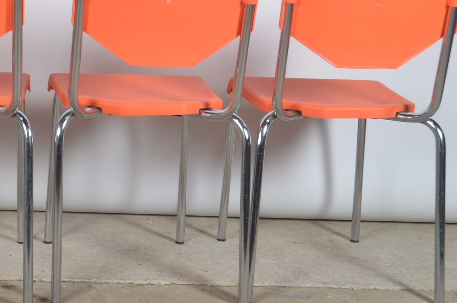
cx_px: 44
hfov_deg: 24.4
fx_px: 1026
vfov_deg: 16.7
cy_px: 105
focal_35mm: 81
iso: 100
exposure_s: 1/125
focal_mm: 24
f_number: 11
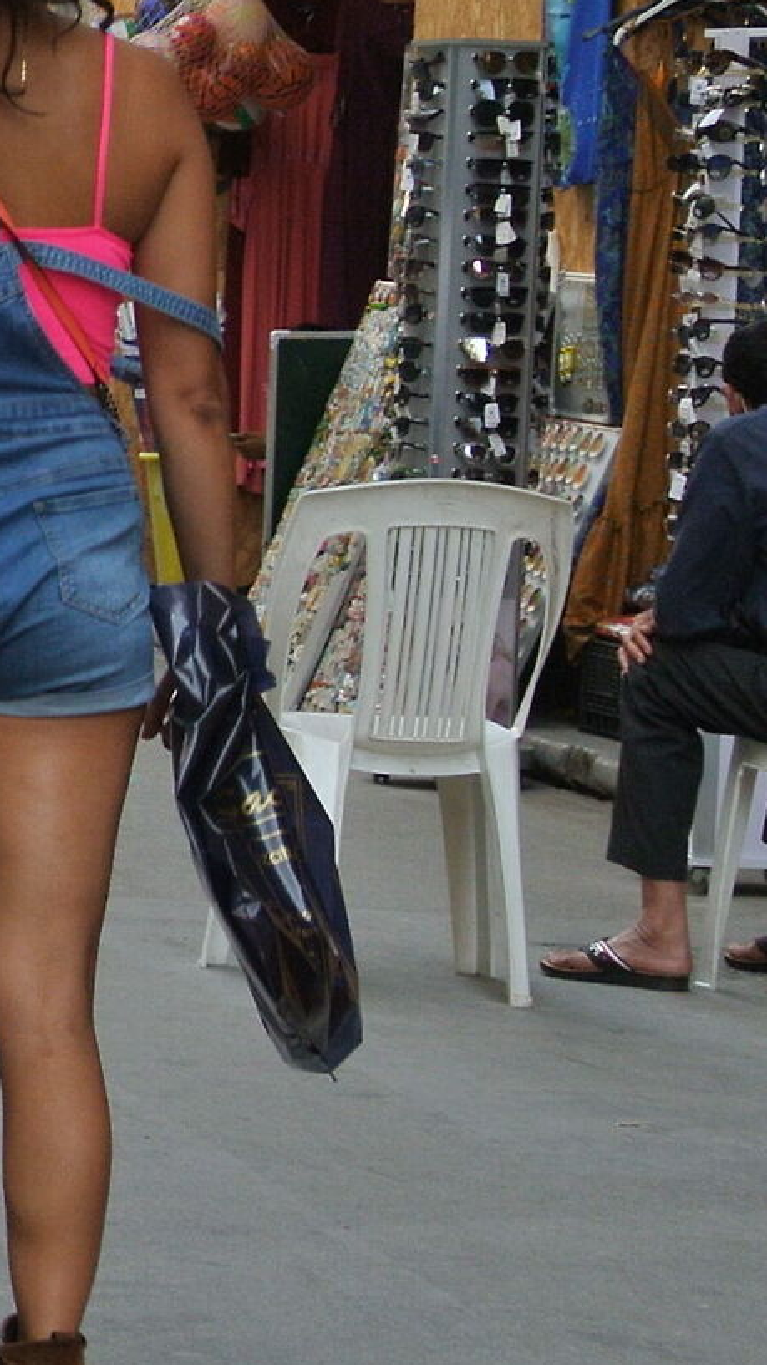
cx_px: -996
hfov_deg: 6.4
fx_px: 6587
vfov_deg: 11.8
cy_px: 794
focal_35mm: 182
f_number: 5
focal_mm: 21.9
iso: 220
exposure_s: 1/160
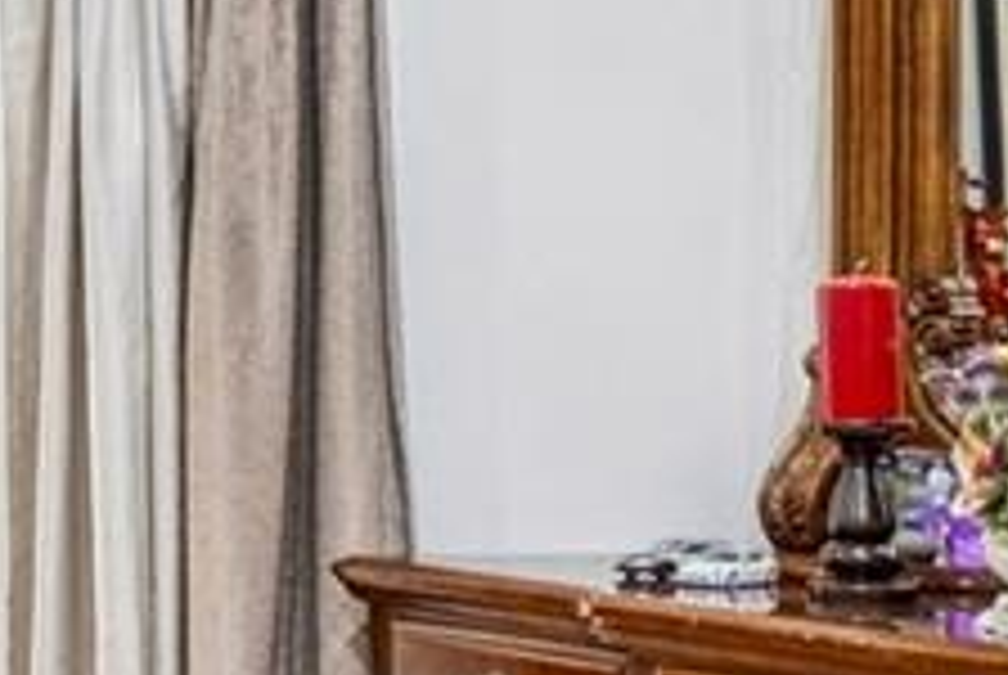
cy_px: 418
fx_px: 3000
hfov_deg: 14.2
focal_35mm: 107
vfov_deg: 12.8
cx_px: -1282
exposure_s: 1/2
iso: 250
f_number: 8
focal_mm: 10
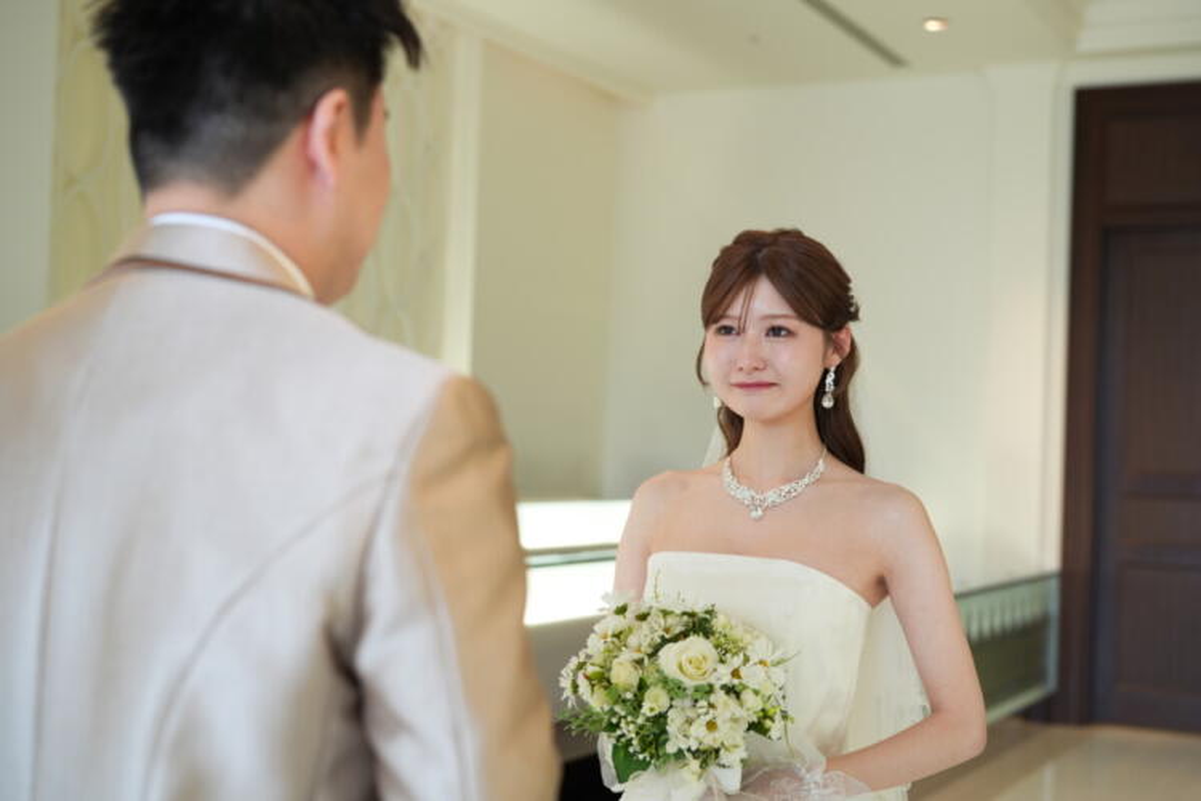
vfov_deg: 27.0
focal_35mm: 50
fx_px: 1668
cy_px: 400
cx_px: 600
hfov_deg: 39.6
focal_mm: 50
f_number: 2.8
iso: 800
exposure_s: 1/200
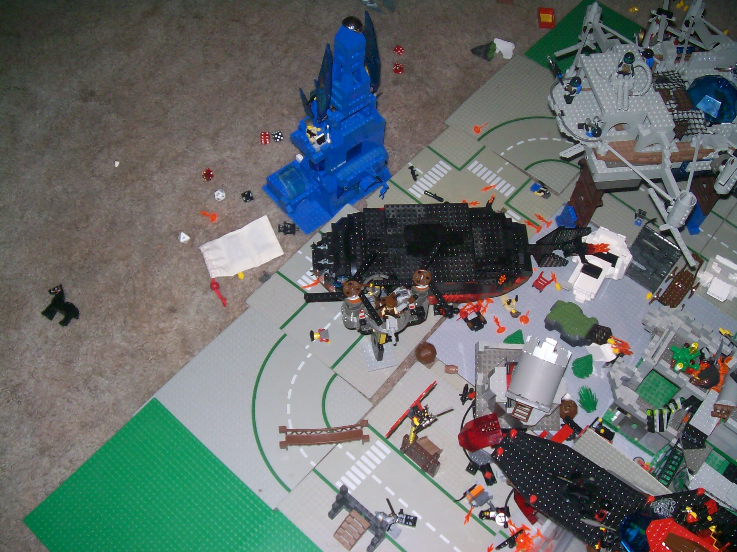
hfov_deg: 51.4
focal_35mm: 36
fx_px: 766
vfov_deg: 39.6
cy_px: 276
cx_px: 368
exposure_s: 1/128
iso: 80
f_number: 2.7
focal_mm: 6
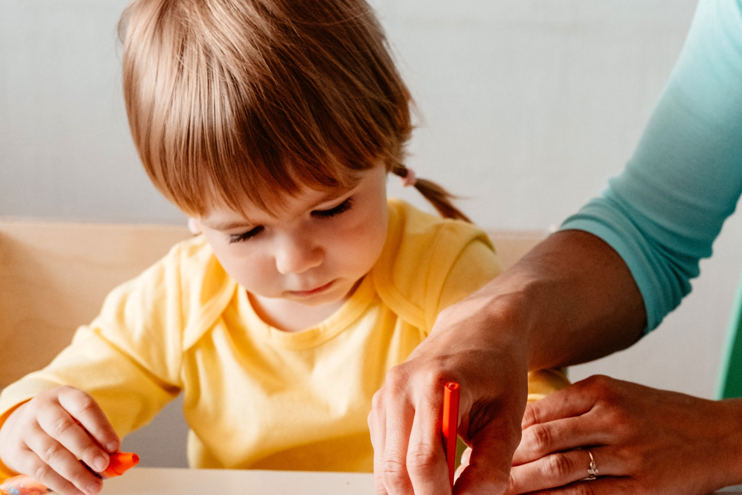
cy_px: 293
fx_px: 1999
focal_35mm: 97
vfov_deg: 14.1
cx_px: 640
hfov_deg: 20.7
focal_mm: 35
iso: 800
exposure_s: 1/500
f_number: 2.8
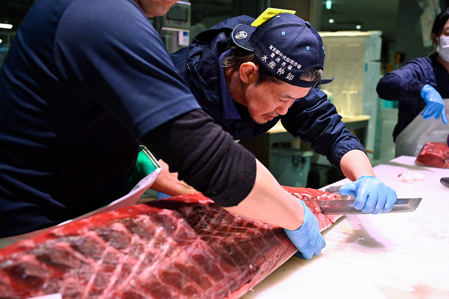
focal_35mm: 35
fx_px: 436
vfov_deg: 37.8
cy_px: 150
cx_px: 224
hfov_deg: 54.4
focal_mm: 35
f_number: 4
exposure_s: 1/400
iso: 2000
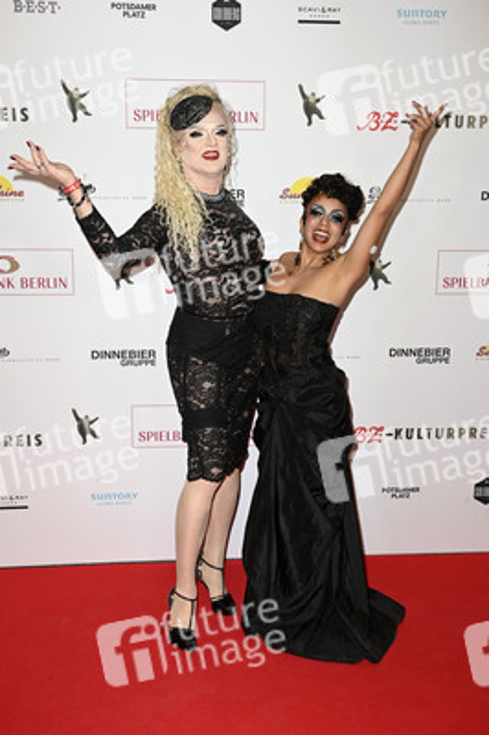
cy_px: 368
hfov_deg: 37.8
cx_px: 244
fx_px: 714
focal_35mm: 35
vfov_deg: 54.5
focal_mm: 35
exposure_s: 1/250
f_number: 5.6
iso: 640
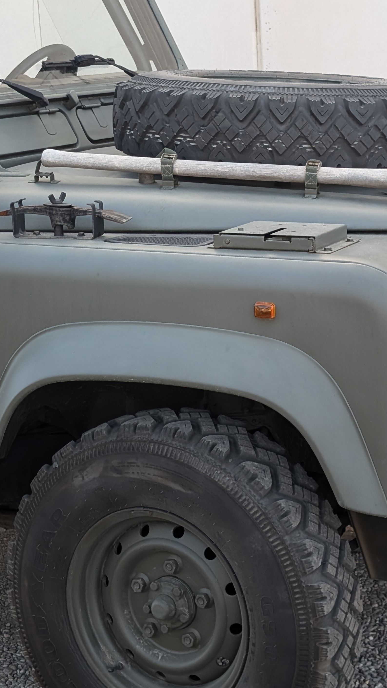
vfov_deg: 27.5
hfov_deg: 15.6
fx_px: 1405
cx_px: 319
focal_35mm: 77
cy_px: 282
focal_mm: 6.9
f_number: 1.68
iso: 64
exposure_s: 1/264
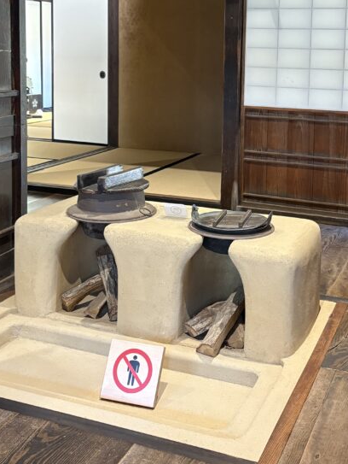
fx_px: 656
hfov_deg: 29.6
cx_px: 213
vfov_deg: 37.8
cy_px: 109
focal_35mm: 49
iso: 250
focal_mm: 5.96
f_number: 1.6
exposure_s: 1/60
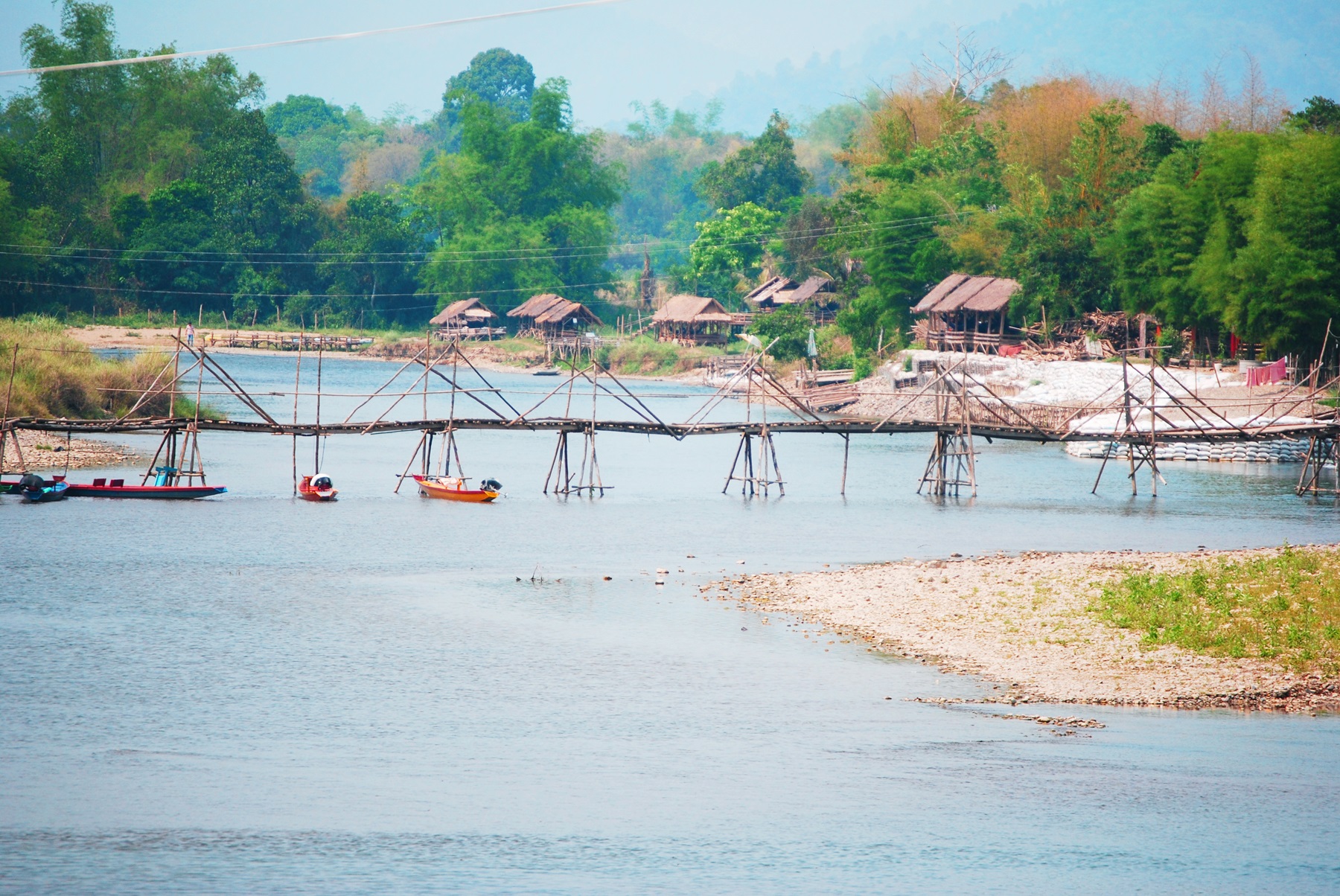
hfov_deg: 6.9
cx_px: 670
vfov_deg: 4.6
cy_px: 448
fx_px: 11177
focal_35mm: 300
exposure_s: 1/800
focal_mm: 200
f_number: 5.6
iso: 200
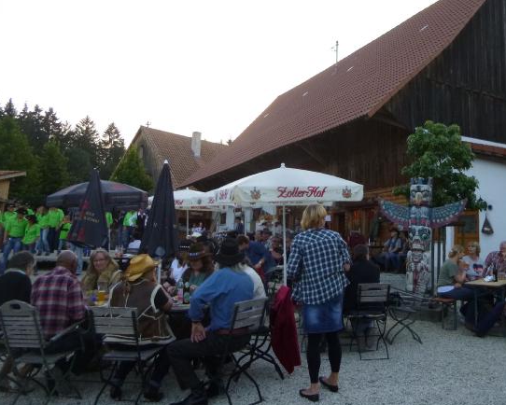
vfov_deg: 53.2
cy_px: 209
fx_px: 404
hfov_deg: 63.9
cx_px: 275
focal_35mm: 27
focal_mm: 4.5
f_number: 3.1
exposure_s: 1/60
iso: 250
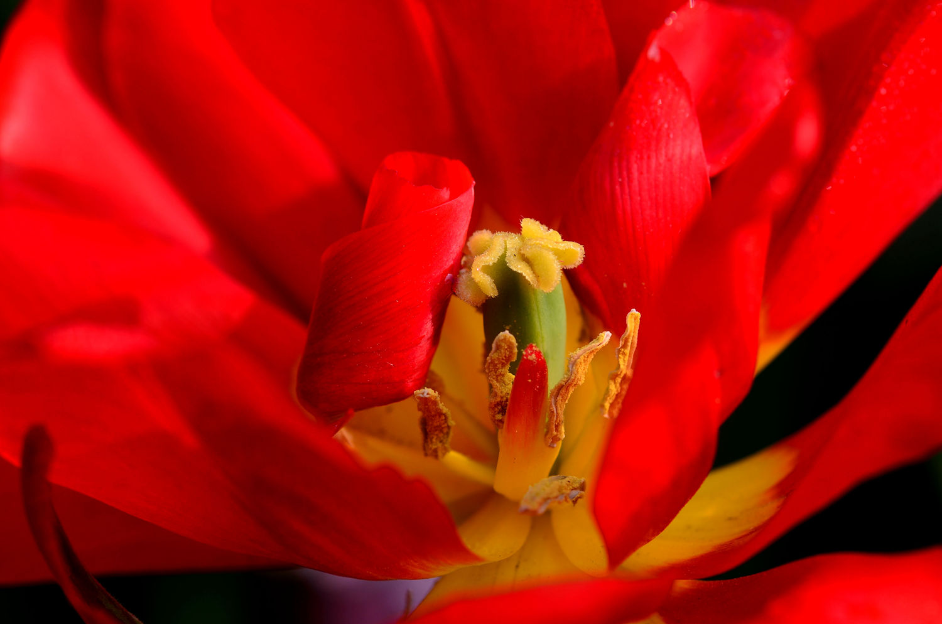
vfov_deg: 8.7
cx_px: 471
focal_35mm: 158
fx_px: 4113
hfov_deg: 13.1
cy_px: 312
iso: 140
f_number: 5.6
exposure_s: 1/350
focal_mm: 105
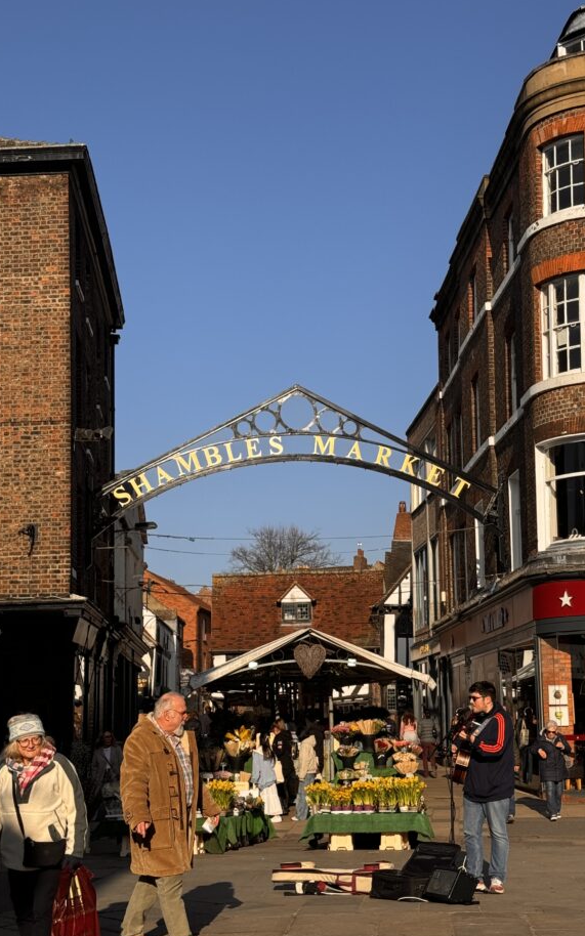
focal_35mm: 57
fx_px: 1454
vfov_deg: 35.7
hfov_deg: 22.7
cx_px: 364
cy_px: 517
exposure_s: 1/4310
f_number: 1.78
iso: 64
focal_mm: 6.76
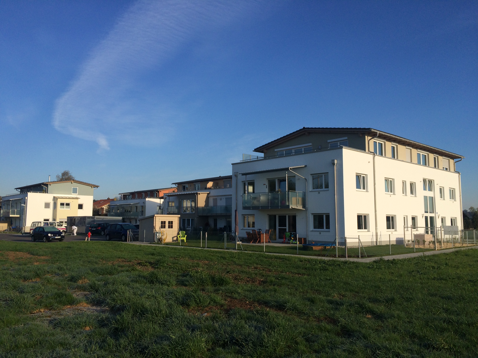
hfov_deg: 61.7
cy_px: 179
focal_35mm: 29
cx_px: 239
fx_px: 400
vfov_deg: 48.2
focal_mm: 4.15
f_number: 2.2
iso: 32
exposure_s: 1/1953
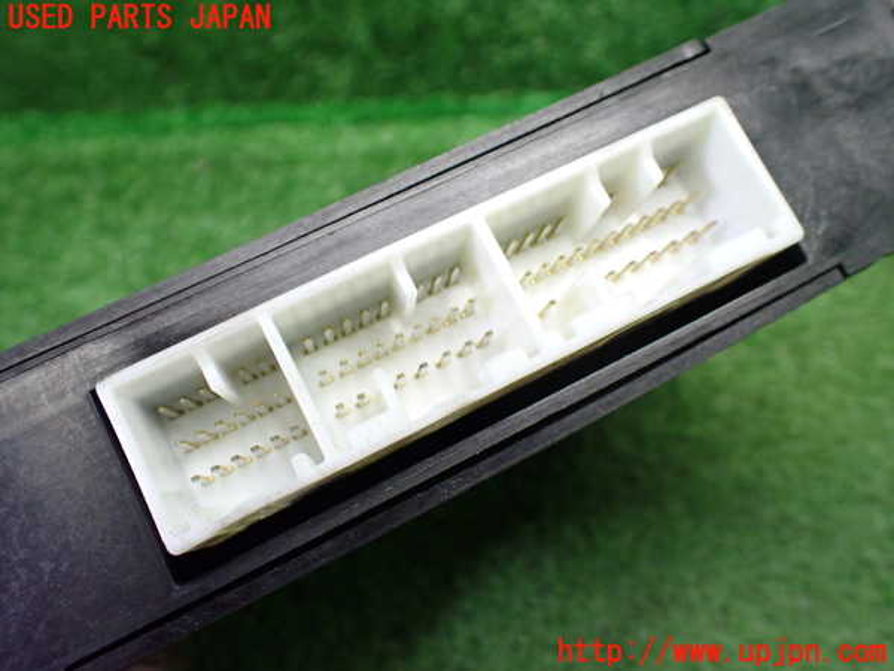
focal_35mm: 30
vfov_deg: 46.8
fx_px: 775
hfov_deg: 60.0
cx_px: 447
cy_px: 336
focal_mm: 5.4
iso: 640
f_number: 2.3
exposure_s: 1/125
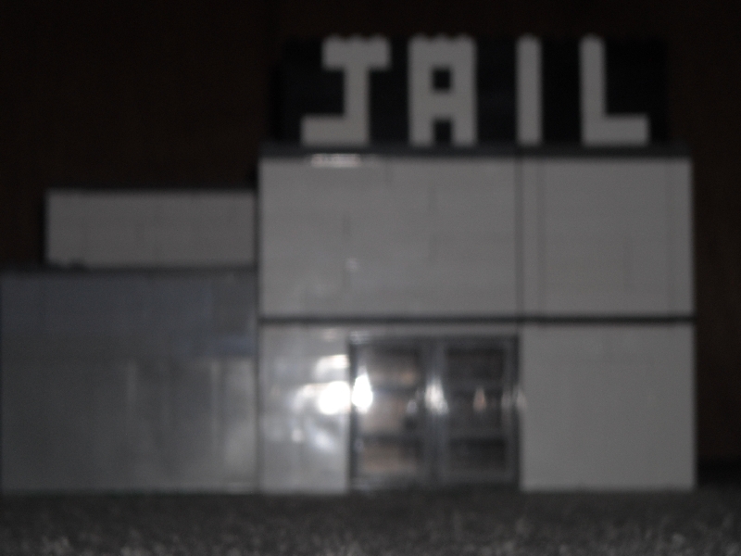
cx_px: 370
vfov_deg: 14.1
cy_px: 278
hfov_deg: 18.7
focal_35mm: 105
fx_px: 2248
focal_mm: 17.1
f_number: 9.3
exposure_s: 1/125
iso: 64
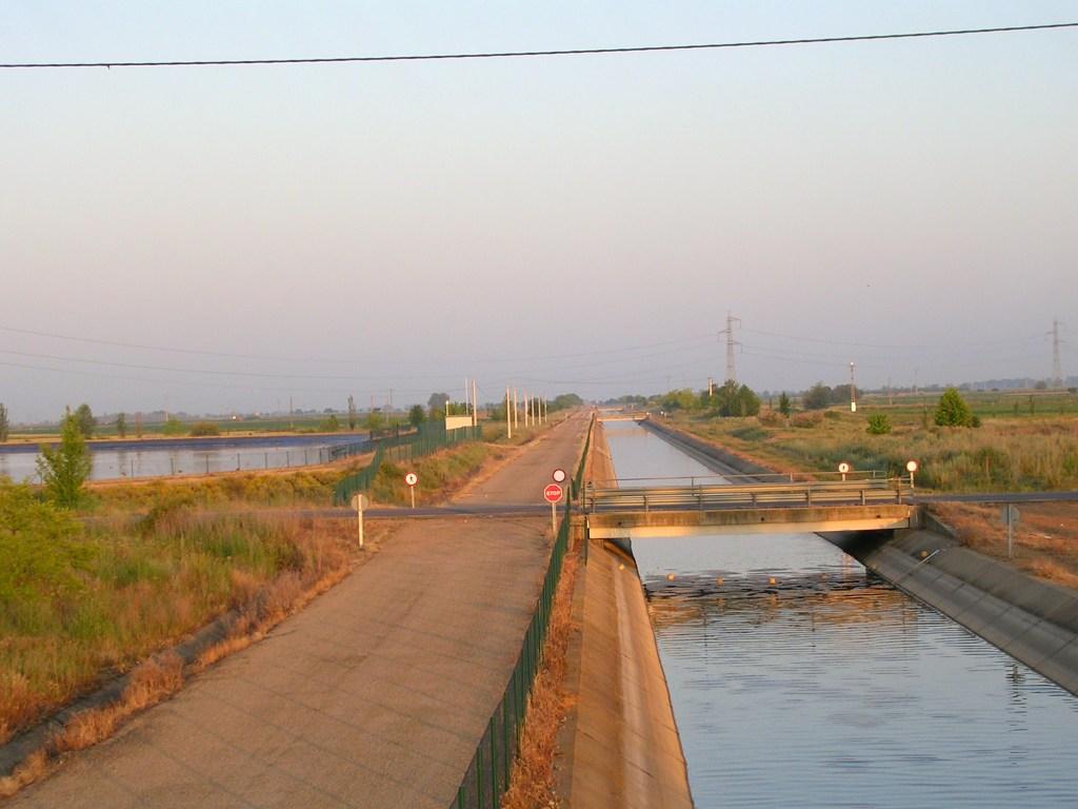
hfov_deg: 24.1
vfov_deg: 18.2
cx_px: 539
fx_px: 2522
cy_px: 404
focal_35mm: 81
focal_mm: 12.3
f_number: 4
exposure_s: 1/130
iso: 50
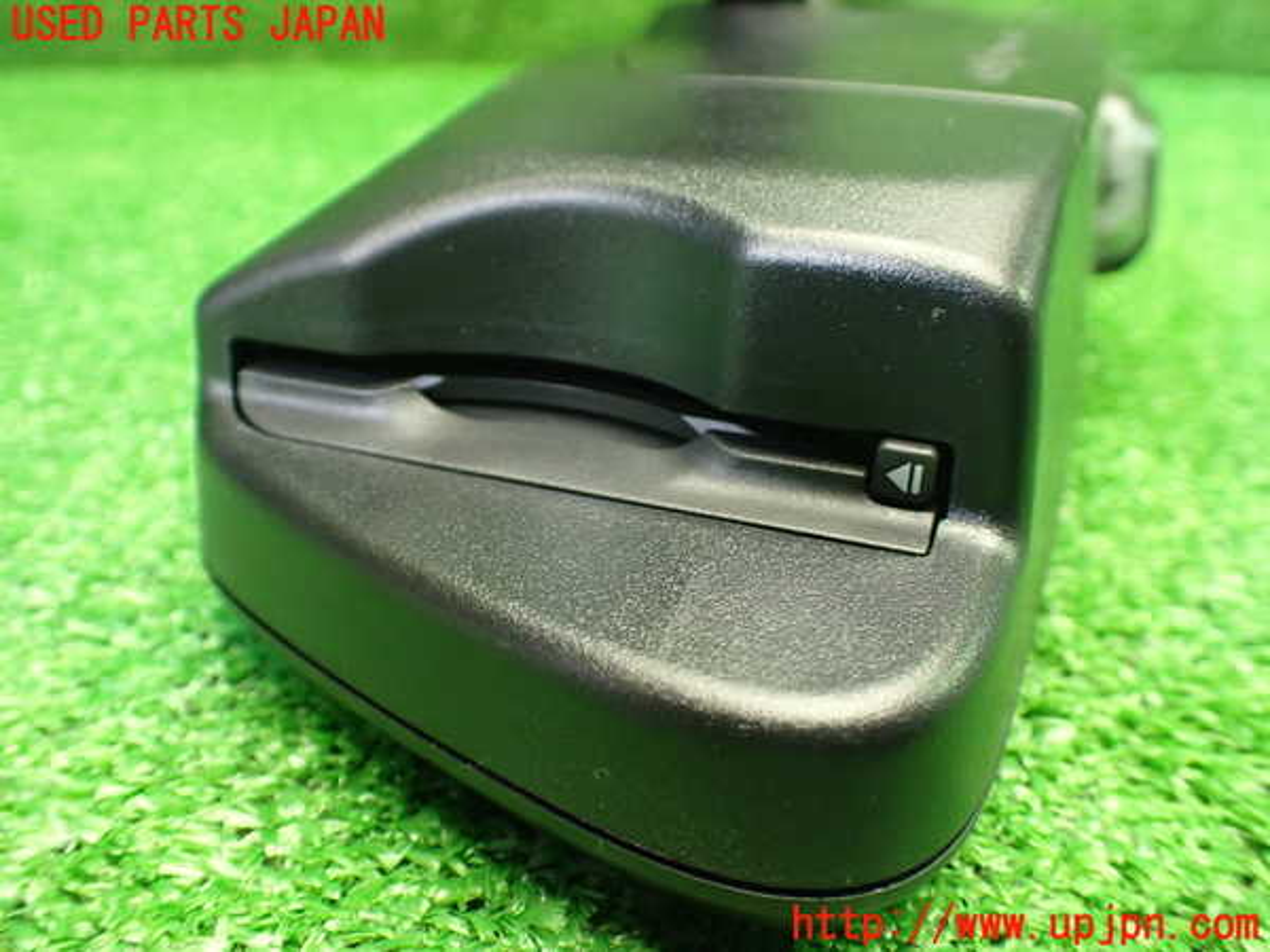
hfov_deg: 60.0
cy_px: 476
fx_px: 1101
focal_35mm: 30
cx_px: 635
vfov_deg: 46.8
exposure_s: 1/50
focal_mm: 5.4
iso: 800
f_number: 2.3
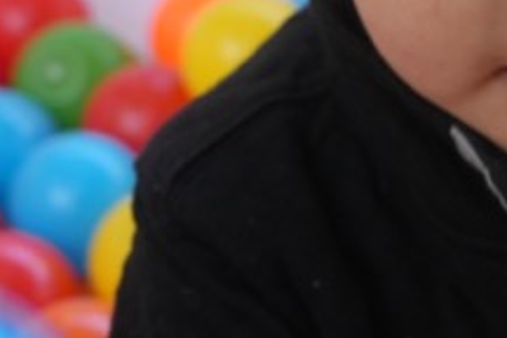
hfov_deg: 12.4
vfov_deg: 8.5
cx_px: 627
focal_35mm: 162
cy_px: 232
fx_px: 2281
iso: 400
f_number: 4
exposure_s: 1/160
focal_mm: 35
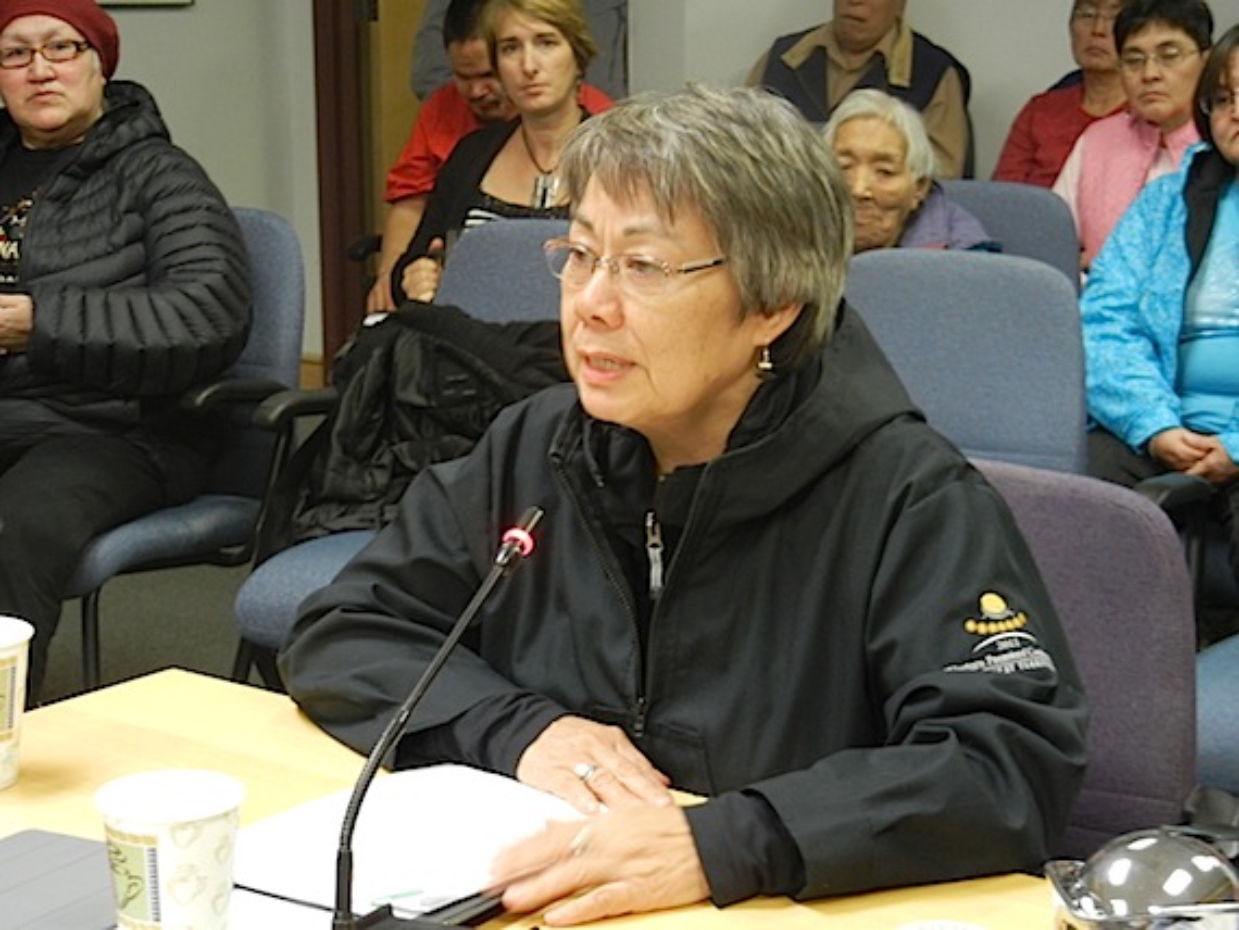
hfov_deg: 25.3
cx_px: 620
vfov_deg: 19.2
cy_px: 465
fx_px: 2757
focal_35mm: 77
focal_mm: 13.9
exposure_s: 1/11.7
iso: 400
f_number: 4.3
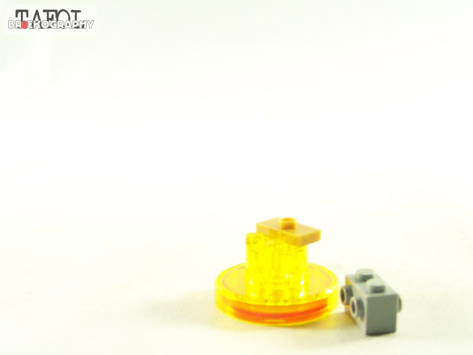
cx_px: 236
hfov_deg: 30.3
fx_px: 875
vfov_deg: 22.9
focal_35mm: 64
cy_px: 178
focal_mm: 10.7
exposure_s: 1/60
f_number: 3.2
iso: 400
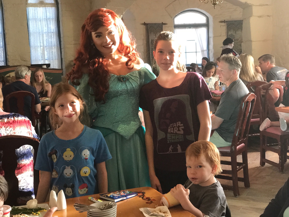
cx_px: 144
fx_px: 476
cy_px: 108
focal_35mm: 57
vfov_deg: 25.7
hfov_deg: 33.8
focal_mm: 6.6
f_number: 2.8
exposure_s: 1/60
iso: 250
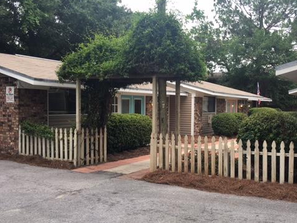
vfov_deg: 36.8
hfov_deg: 47.1
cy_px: 123
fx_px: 335
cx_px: 199
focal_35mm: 39
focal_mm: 4.15
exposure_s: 1/120
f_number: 2.2
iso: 25
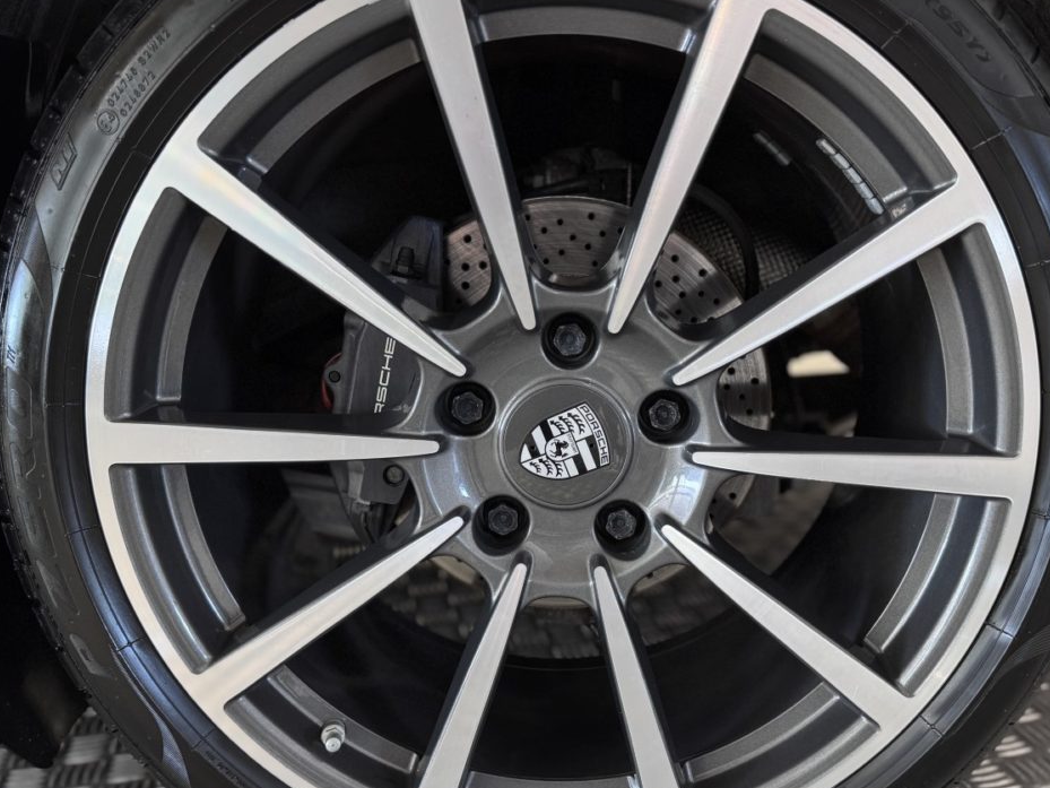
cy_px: 464
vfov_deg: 45.3
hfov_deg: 58.3
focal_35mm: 31
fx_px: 940
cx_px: 562
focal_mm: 6.76
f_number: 1.78
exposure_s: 1/50
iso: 200
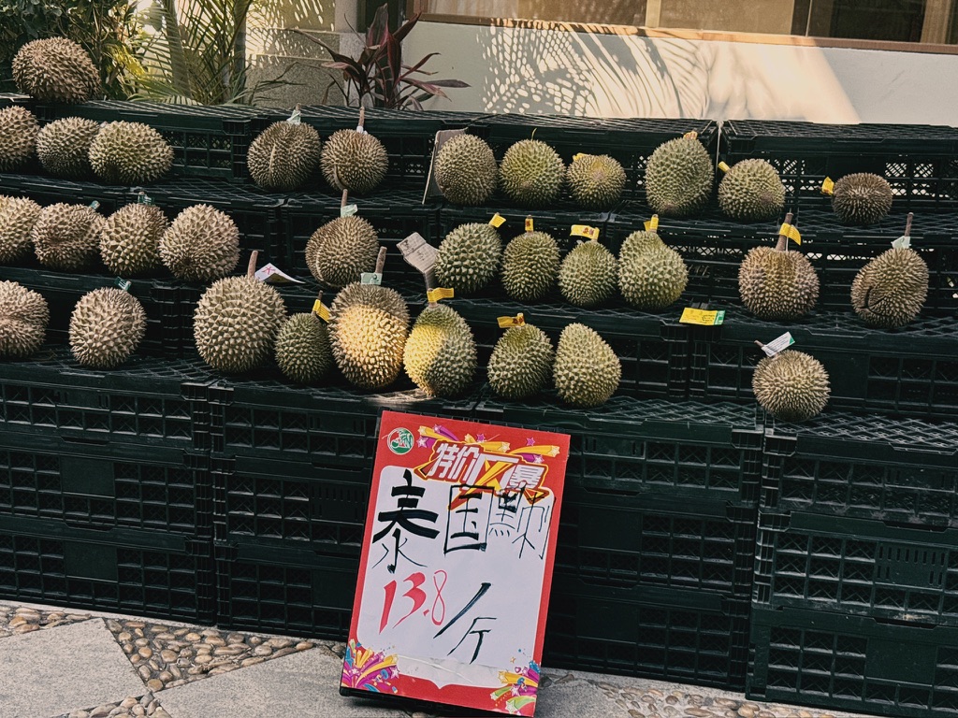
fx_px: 1328
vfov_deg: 30.3
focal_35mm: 48
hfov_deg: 39.7
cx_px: 479
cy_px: 359
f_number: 1.78
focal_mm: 6.76
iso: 80
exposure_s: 1/392
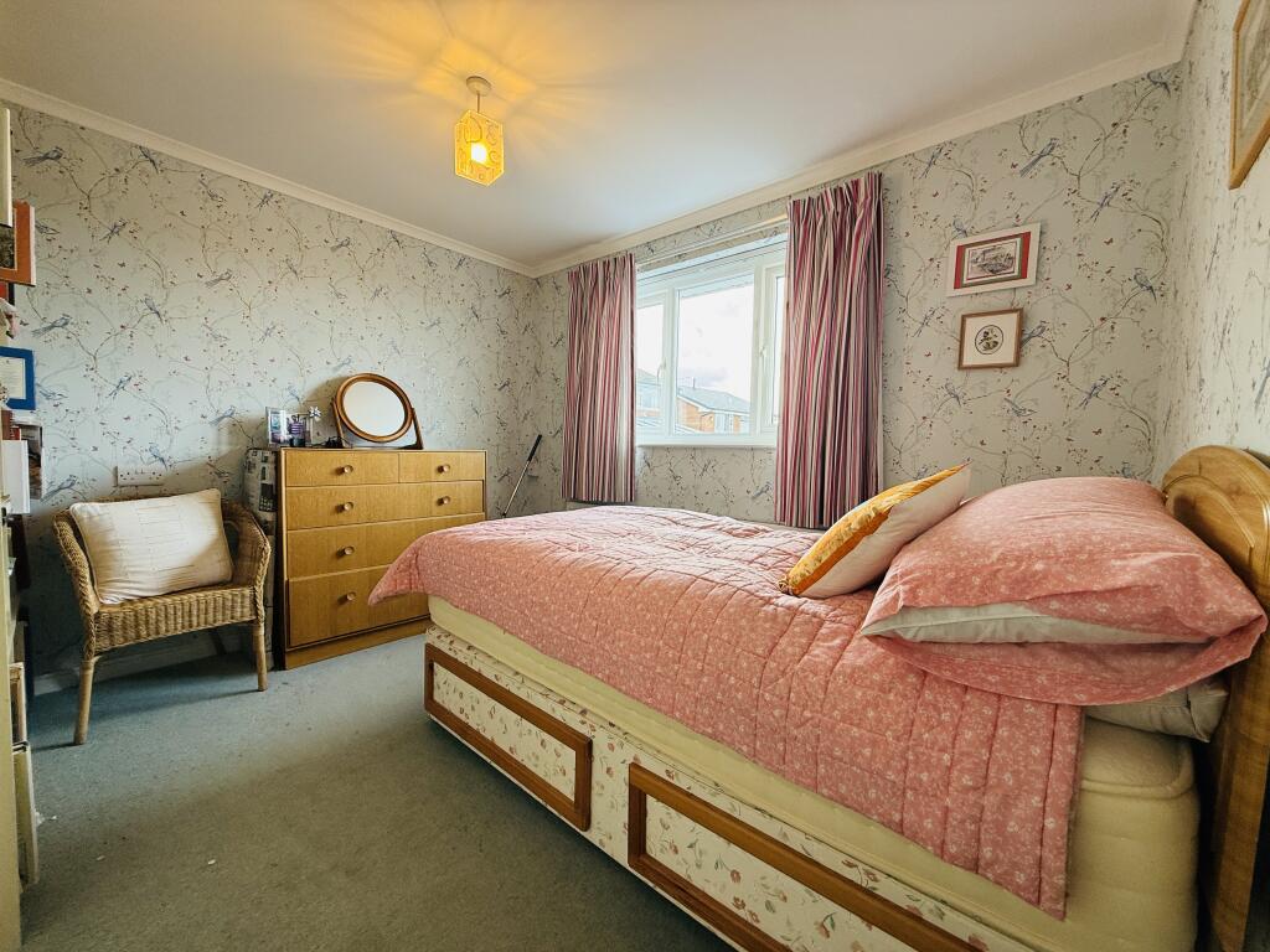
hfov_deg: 102.1
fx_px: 514
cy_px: 476
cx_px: 635
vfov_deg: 85.7
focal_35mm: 14
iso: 80
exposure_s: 1/99
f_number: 2.2
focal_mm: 2.22
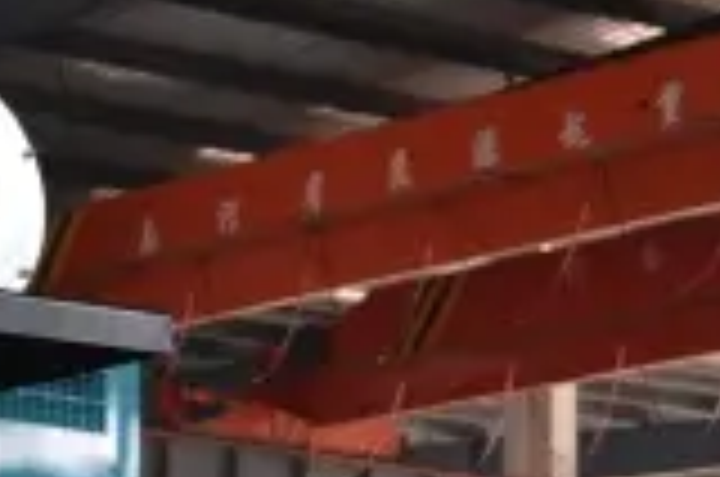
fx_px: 3892
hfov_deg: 10.0
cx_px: -594
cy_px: 855
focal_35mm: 195
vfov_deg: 6.8
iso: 320
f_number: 4
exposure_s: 1/60
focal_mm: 26
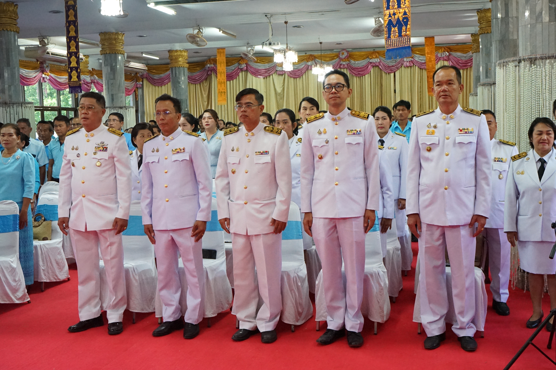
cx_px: 278
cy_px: 185
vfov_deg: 31.1
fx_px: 664
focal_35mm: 43
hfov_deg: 45.5
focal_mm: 43
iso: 8000
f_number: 10
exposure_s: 1/60
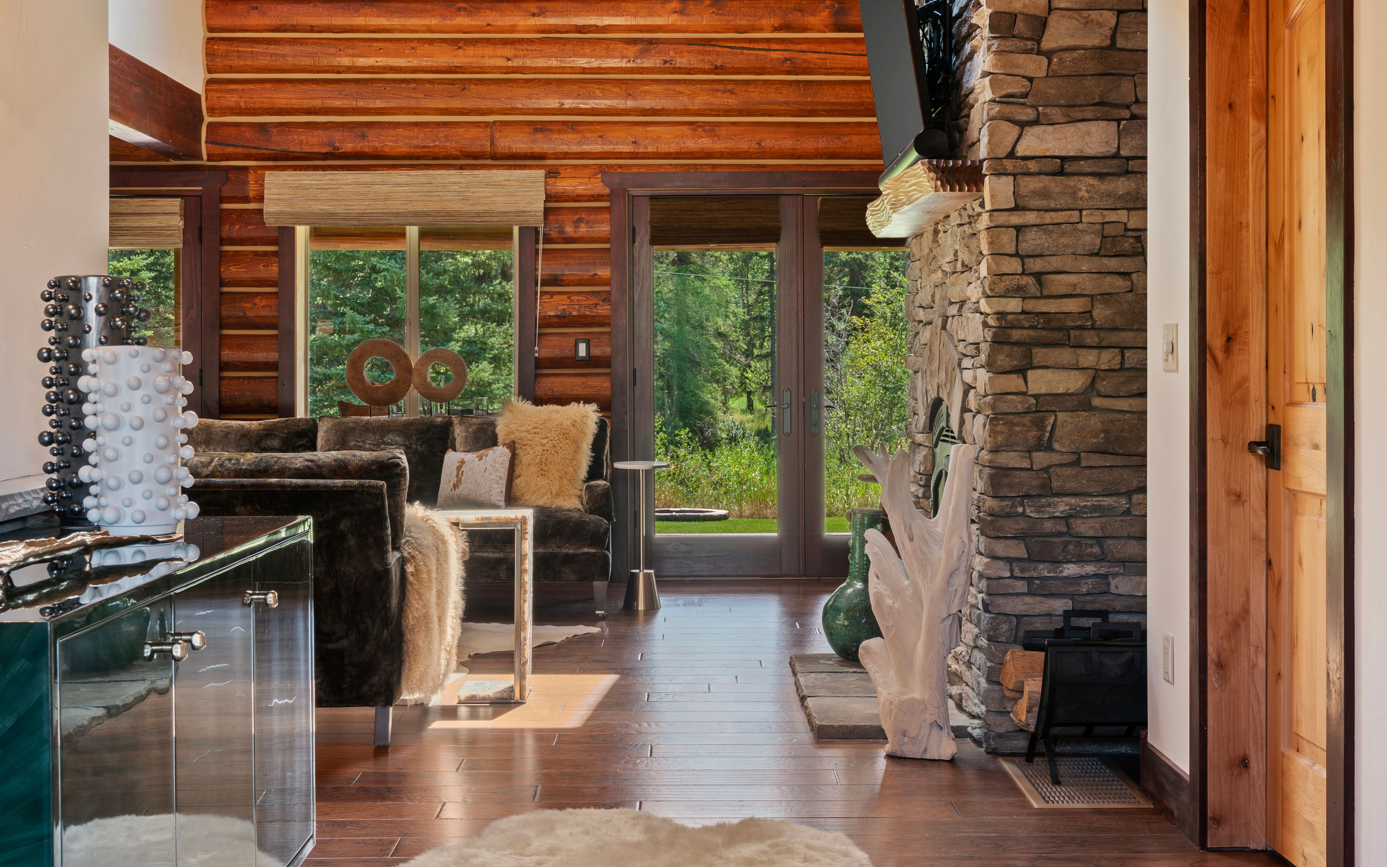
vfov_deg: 26.8
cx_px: 707
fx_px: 1814
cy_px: 377
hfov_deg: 41.8
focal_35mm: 48
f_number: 11
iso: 100
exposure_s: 2
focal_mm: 29
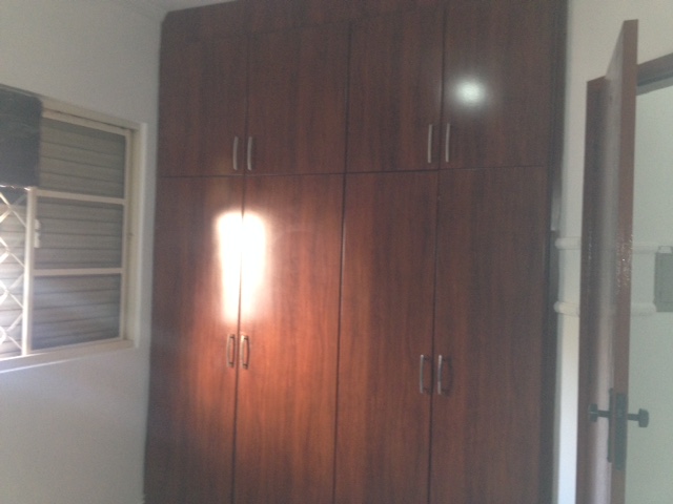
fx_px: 680
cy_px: 252
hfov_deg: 52.6
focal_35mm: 35
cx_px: 336
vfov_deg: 40.7
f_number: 2.4
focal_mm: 4.28
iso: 125
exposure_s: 1/20
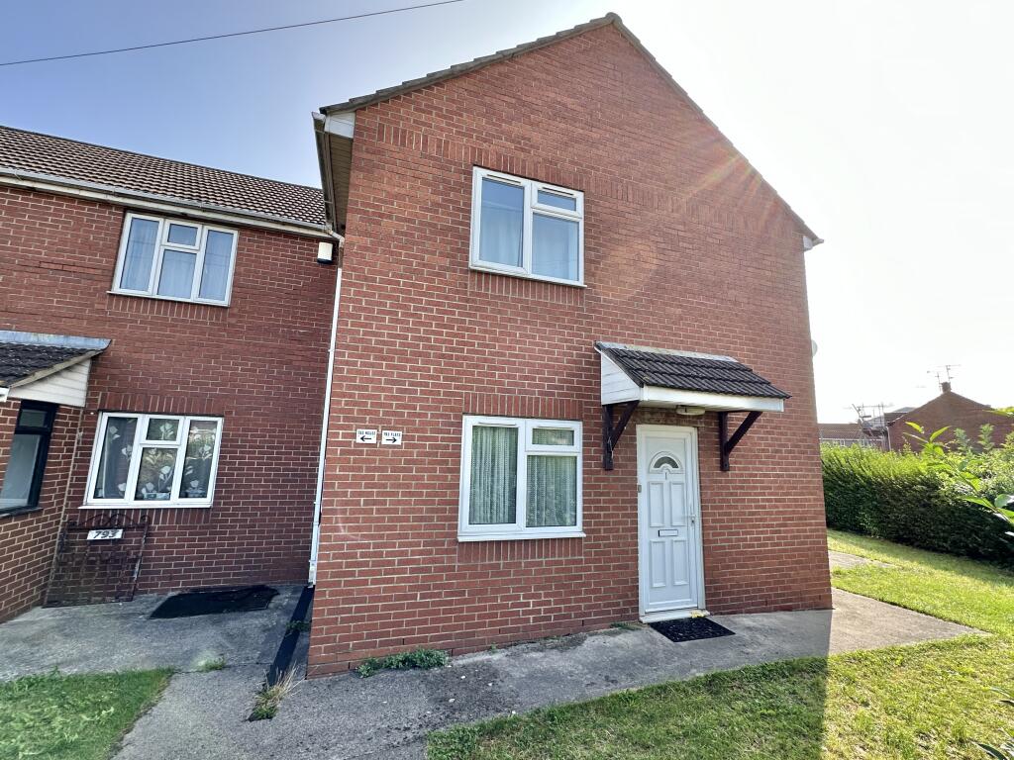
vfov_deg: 85.7
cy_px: 380
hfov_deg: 102.1
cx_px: 507
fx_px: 410
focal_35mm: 14
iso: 40
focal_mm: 2.22
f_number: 2.2
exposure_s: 1/413
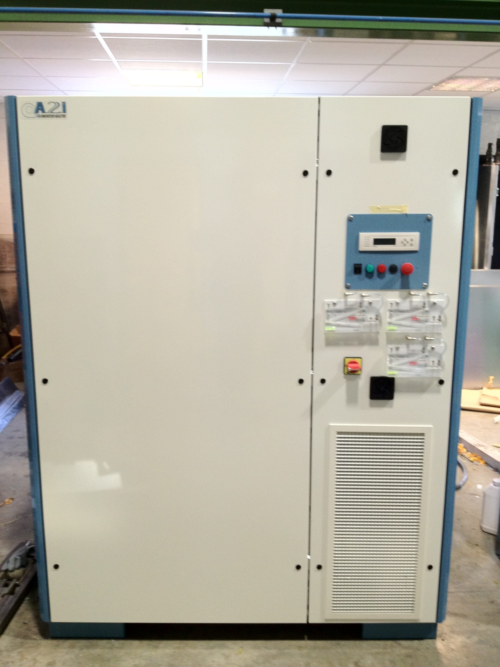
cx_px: 250
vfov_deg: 52.6
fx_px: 674
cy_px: 334
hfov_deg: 40.7
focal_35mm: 35
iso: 100
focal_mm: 4.28
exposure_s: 1/20
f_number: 2.4
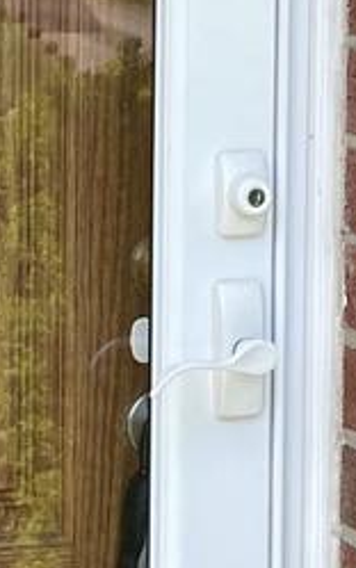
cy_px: 205
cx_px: 25
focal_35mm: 170
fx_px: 2634
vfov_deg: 12.3
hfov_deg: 7.7
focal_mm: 4.2
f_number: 1.6
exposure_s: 1/749
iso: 32
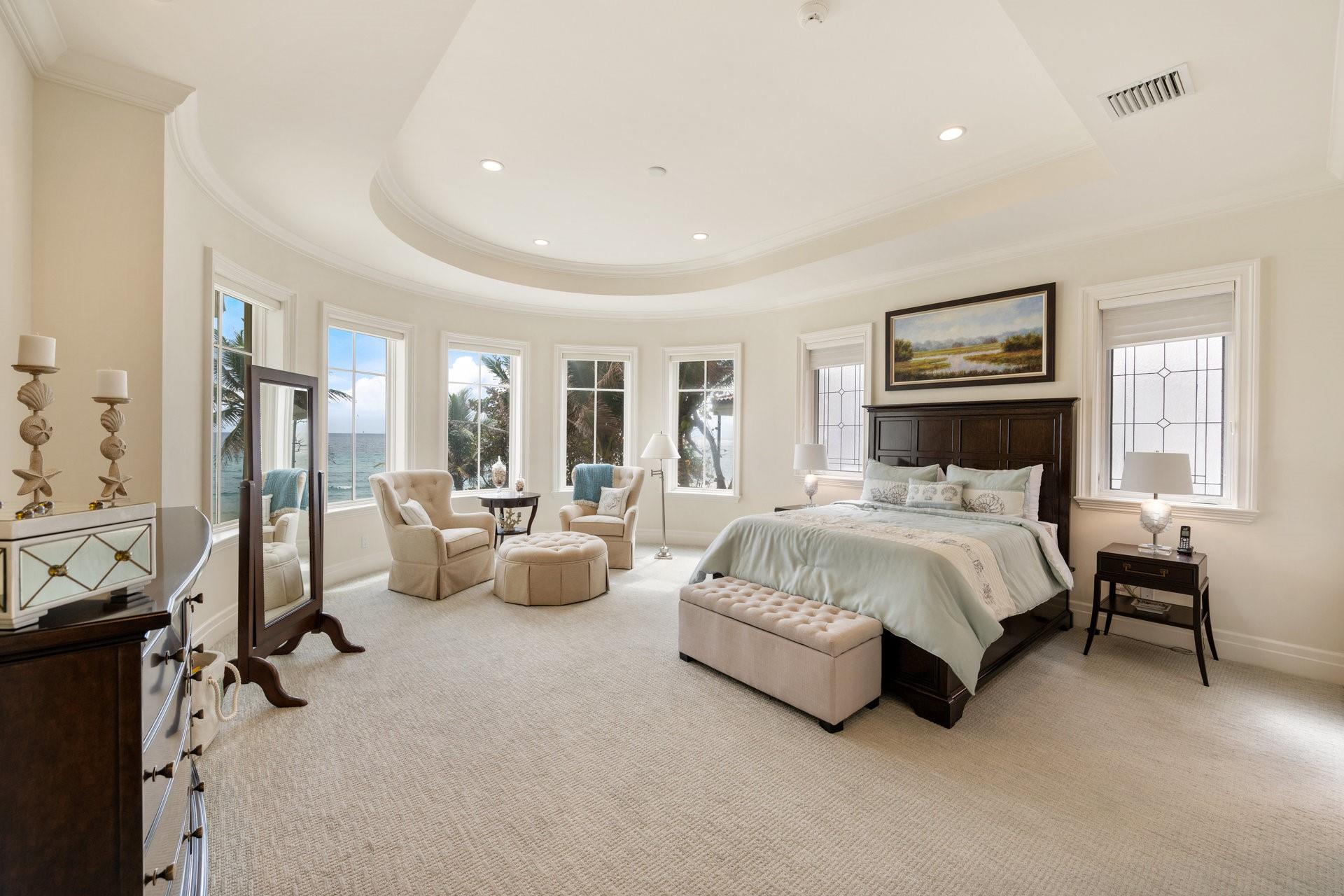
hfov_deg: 104.3
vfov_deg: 81.2
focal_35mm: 14
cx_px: 672
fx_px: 523
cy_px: 448
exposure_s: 1/13
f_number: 7.1
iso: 250
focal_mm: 14
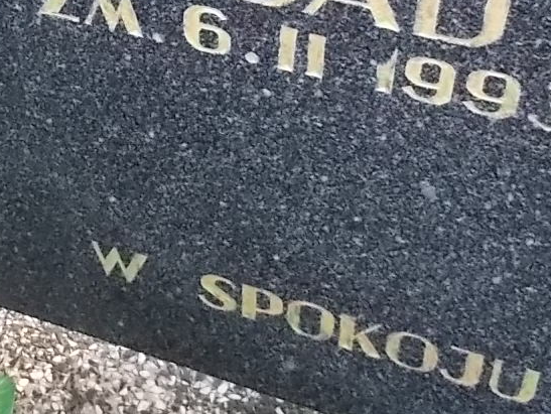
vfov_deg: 18.4
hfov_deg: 25.0
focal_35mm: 76
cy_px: -85
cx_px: 66
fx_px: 1211
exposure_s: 1/250
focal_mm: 4.6
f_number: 3.2
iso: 400
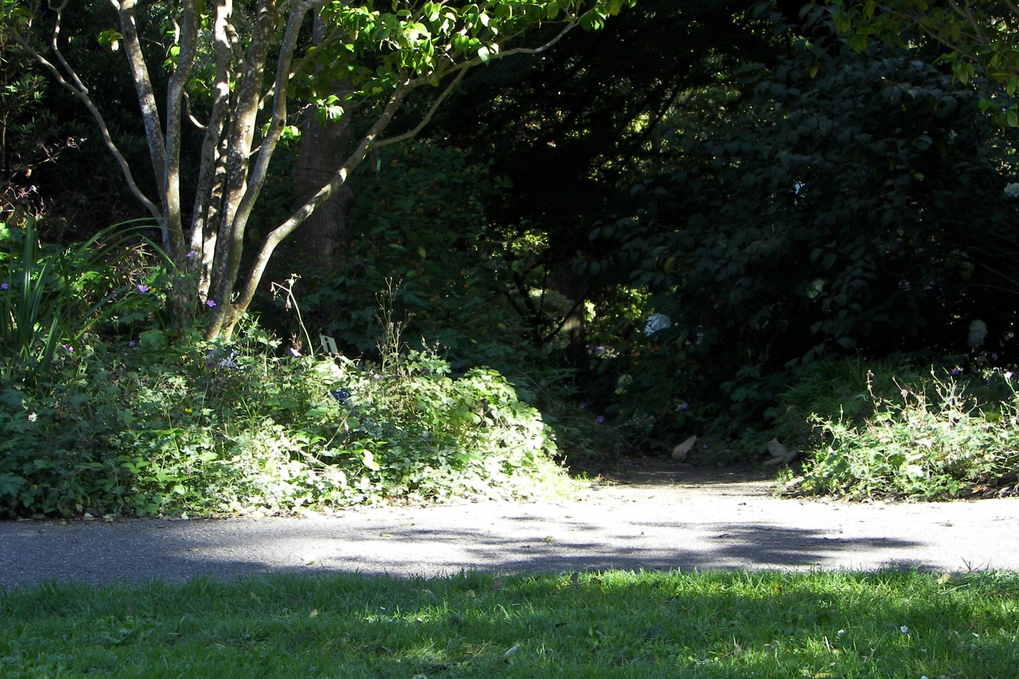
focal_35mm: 94
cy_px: 310
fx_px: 2661
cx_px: 510
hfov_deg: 21.7
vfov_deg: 14.5
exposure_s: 1/125
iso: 64
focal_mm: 14.9
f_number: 2.8
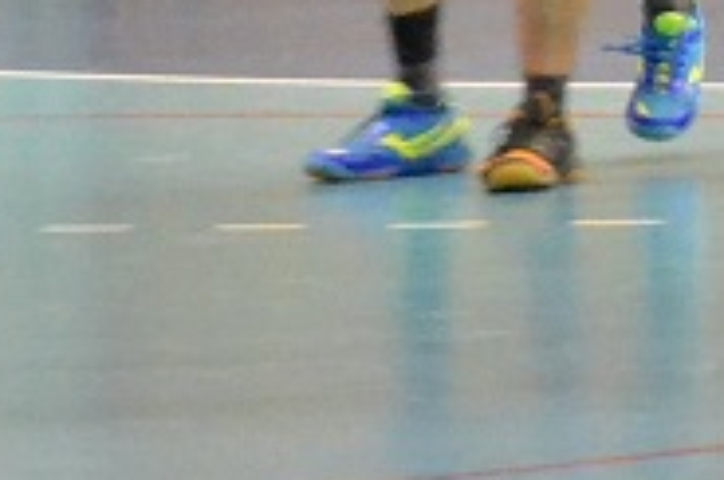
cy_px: -460
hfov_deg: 2.0
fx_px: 20583
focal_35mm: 1025
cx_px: 1865
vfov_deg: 1.3
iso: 5600
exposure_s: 1/125
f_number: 5.6
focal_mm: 105
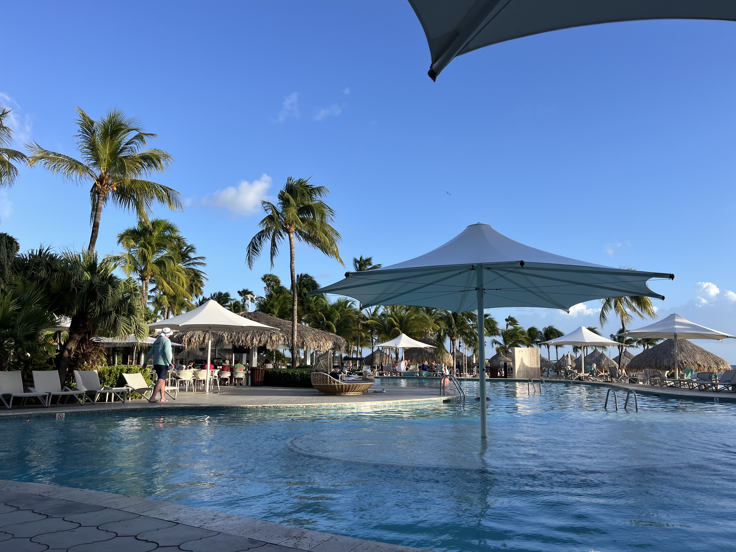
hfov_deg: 67.3
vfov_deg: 53.1
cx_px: 368
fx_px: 553
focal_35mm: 26
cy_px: 276
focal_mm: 5.1
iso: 50
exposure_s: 1/1890
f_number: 1.6
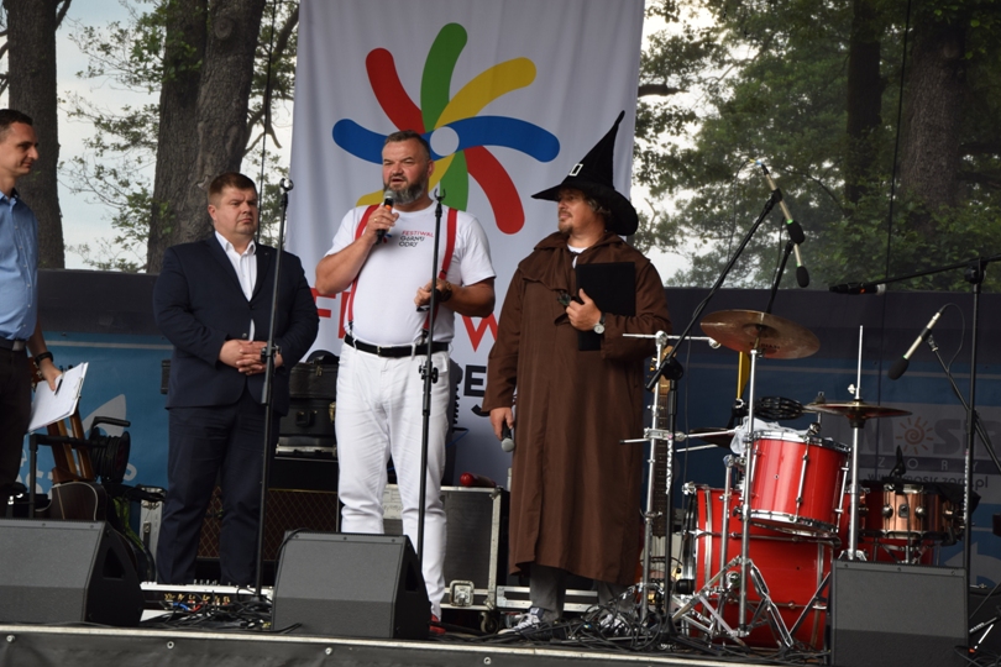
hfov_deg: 19.1
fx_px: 2975
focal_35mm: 107
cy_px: 330
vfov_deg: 12.8
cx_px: 507
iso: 250
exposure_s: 1/125
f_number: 7.1
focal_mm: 70
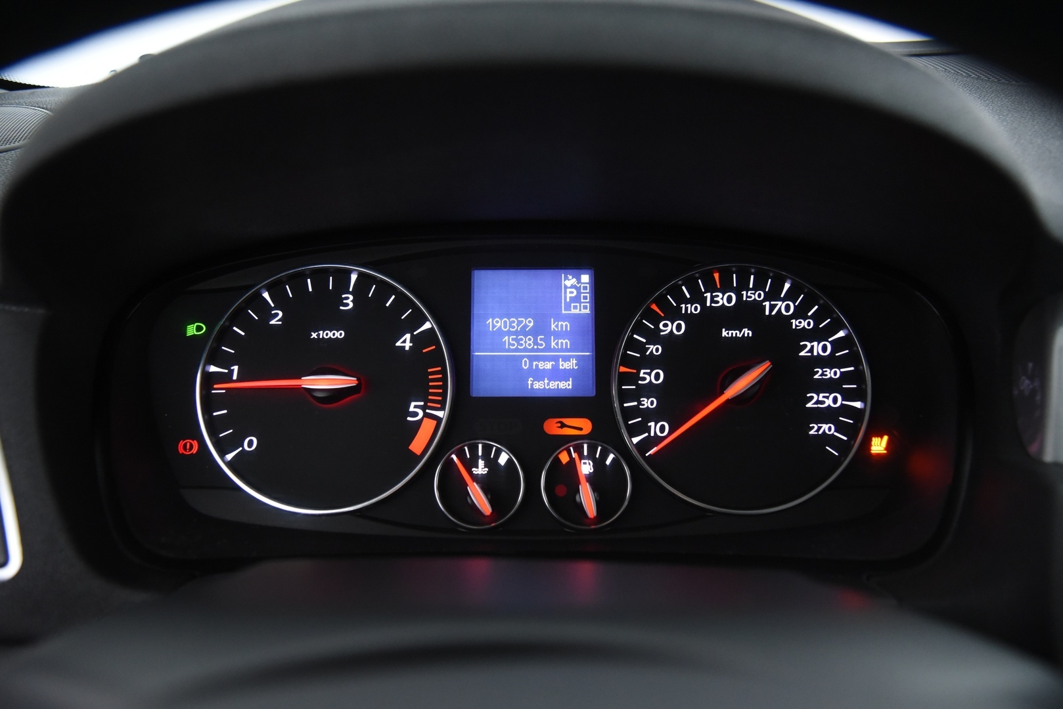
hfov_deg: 50.7
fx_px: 1122
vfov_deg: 35.1
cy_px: 354
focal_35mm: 38
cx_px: 532
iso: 4000
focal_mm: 38
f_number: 4
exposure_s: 1/40
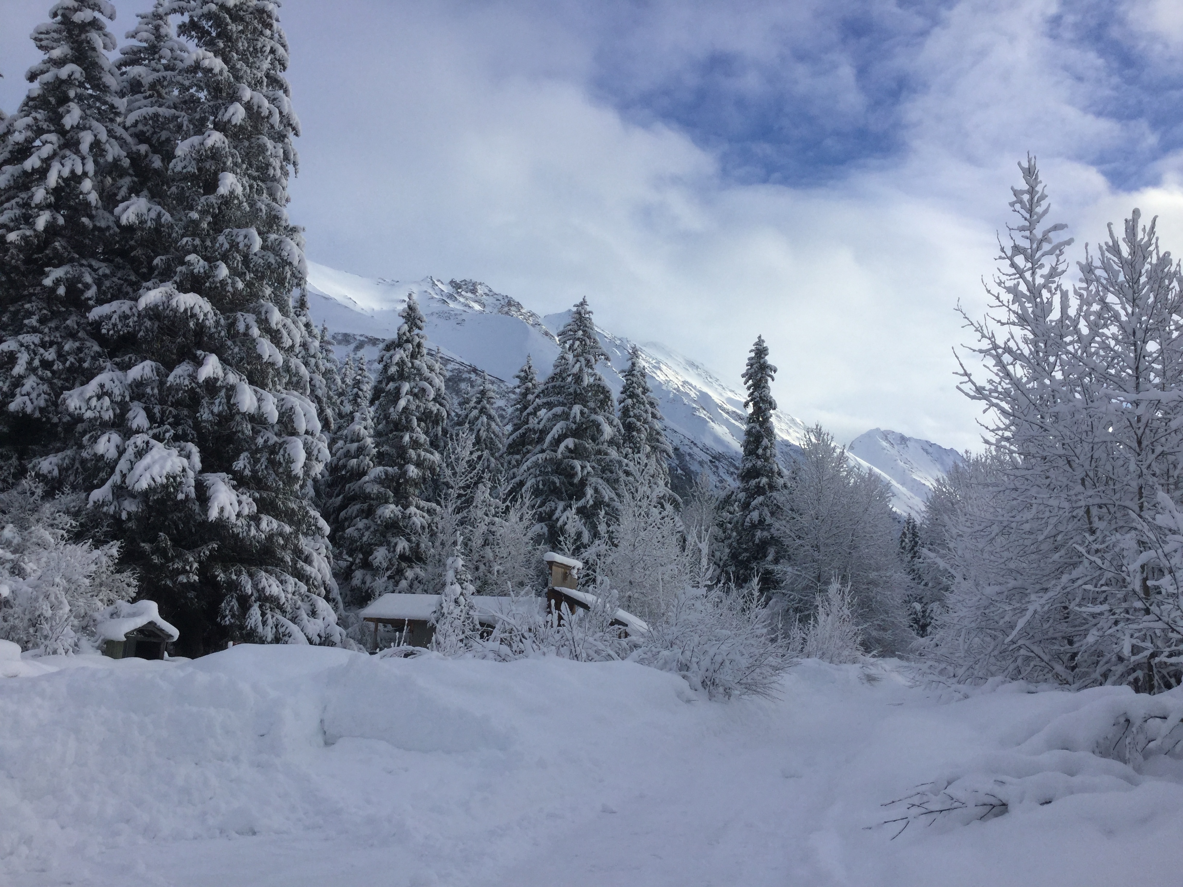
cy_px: 444
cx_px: 592
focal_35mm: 31
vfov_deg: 45.4
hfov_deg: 58.4
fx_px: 1059
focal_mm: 3.3
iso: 25
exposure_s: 1/1698
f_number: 2.4
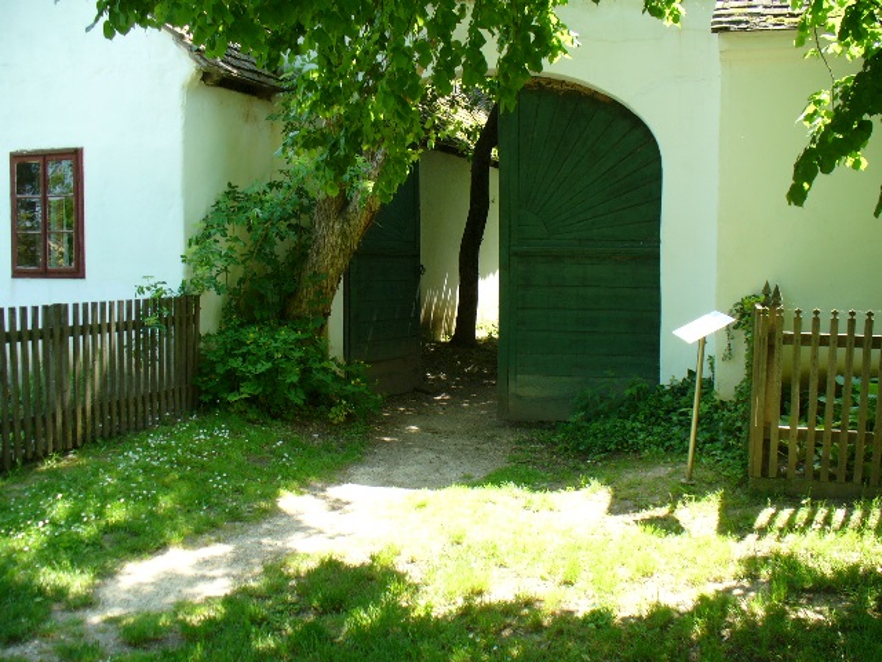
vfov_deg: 38.7
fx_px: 943
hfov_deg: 50.1
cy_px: 331
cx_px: 441
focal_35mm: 37
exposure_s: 1/125
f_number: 2.8
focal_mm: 6.1
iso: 80
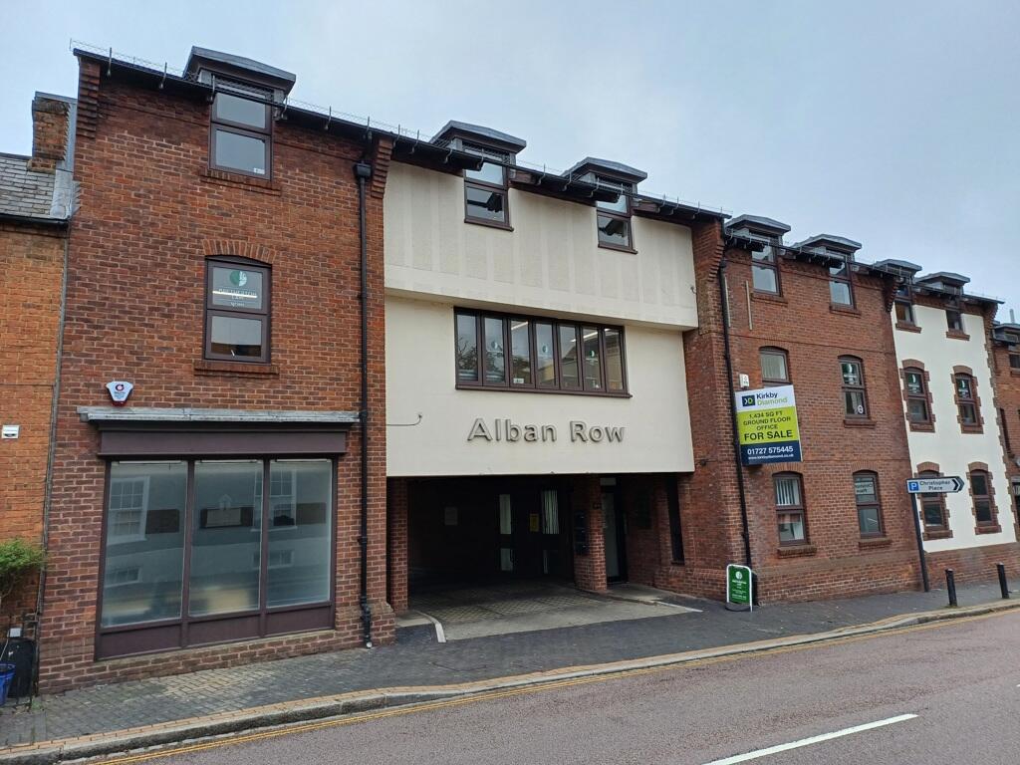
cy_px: 382
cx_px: 510
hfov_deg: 69.4
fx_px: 737
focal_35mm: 25
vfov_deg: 54.9
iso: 50
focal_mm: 4.65
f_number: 1.8
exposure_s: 1/245
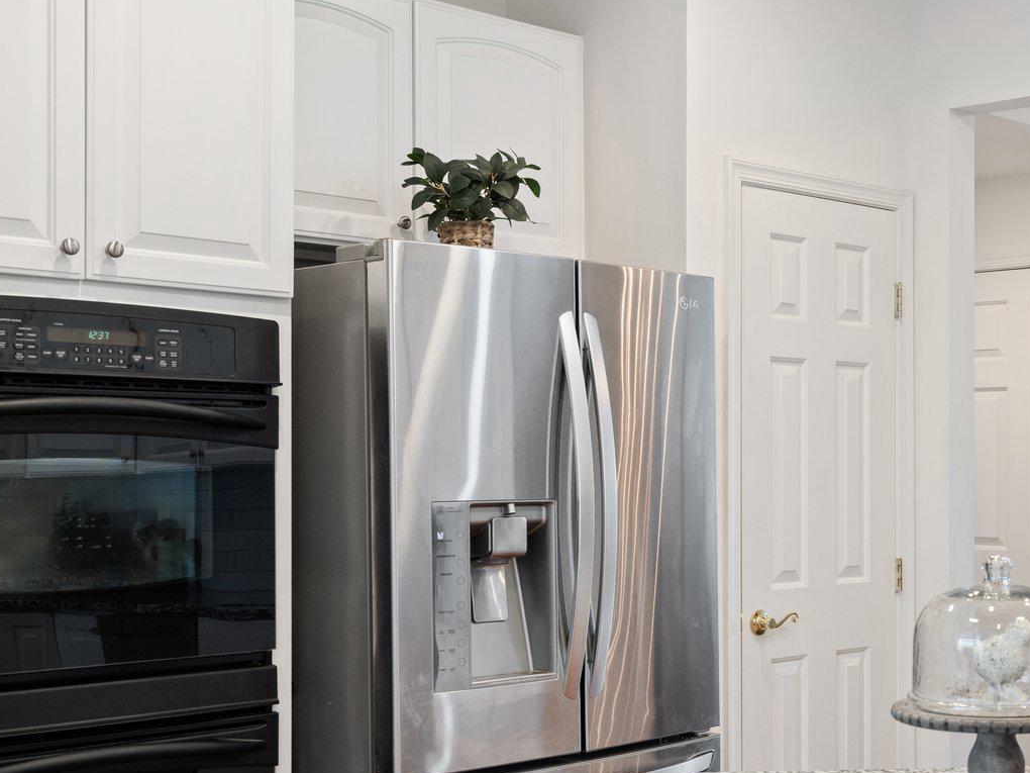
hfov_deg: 32.3
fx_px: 1666
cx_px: 961
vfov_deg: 26.0
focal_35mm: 56
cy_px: 474
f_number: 8
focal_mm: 29
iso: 500
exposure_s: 1/5
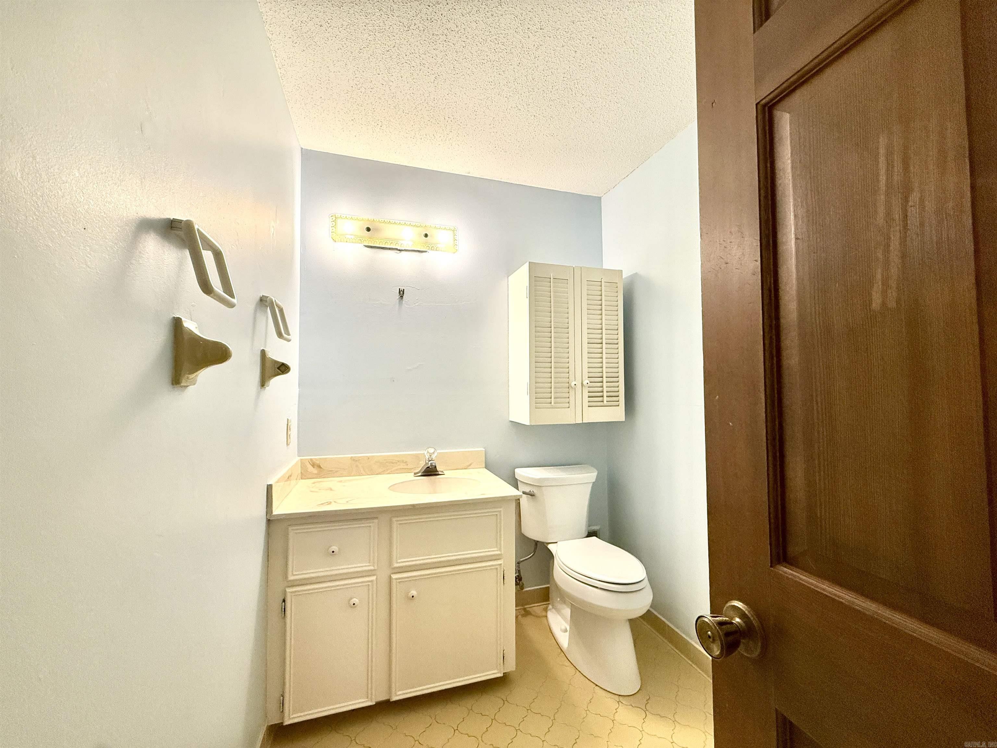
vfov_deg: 85.7
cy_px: 374
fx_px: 403
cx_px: 498
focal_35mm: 14
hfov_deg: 102.1
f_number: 2.2
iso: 320
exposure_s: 1/120
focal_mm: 2.22
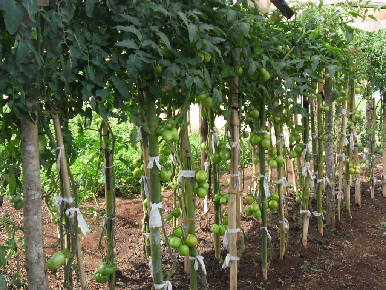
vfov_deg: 32.9
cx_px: 193
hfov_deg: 42.9
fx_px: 491
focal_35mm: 44
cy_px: 145
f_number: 4.5
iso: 100
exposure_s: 1/86
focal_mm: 7.8
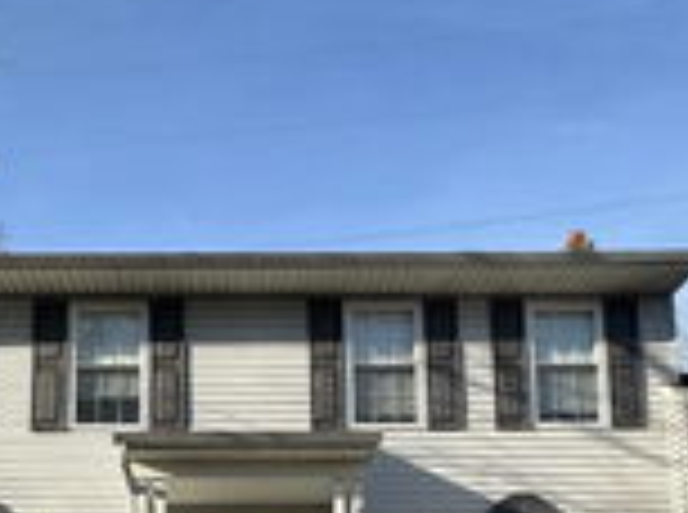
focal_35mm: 47
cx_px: 270
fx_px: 932
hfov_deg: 40.3
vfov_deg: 27.8
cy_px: 580
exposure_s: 1/1453
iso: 50
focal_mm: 2.22
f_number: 2.2
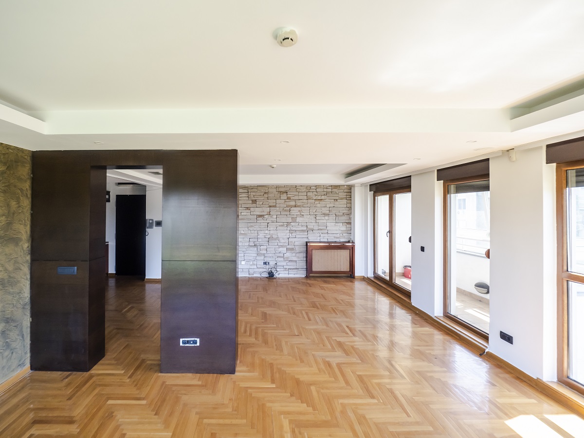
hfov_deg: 102.1
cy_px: 219
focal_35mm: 14
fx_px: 236
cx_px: 292
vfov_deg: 85.7
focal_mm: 7
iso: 400
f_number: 4
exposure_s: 1/40
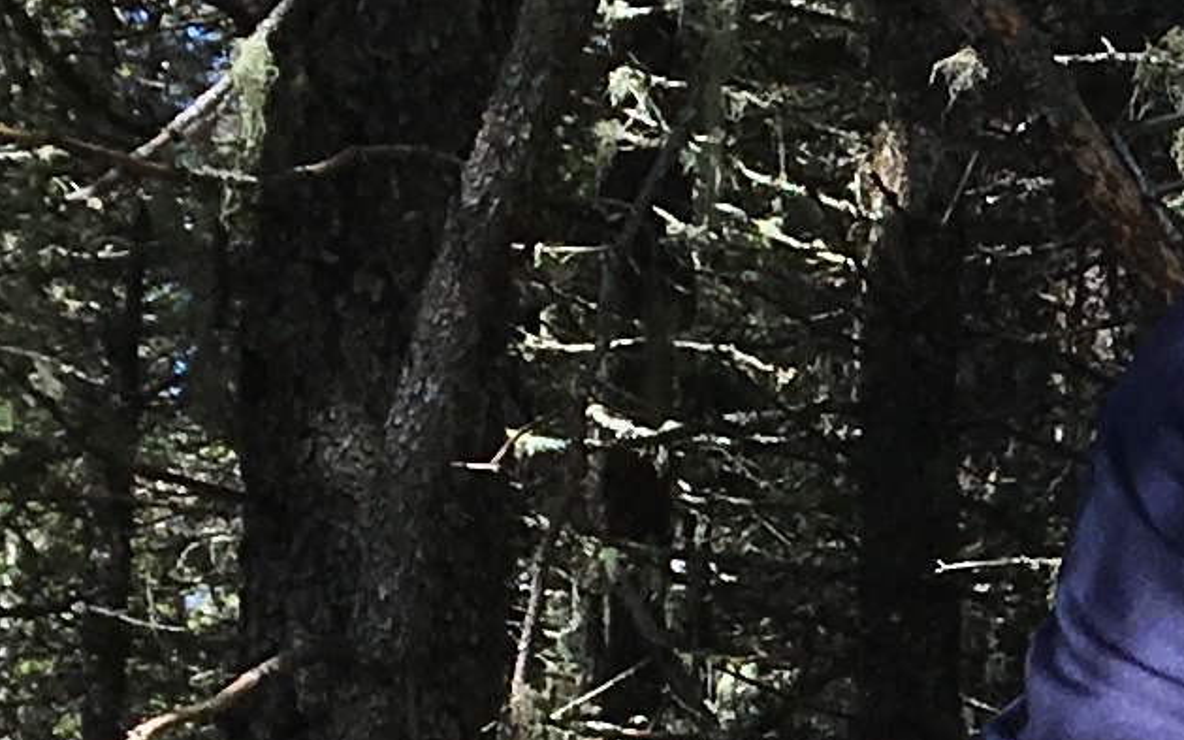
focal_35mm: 197
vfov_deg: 6.5
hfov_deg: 9.8
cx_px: 2432
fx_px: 6356
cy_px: 1326
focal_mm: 4.15
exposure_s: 1/732
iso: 25
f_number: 2.2
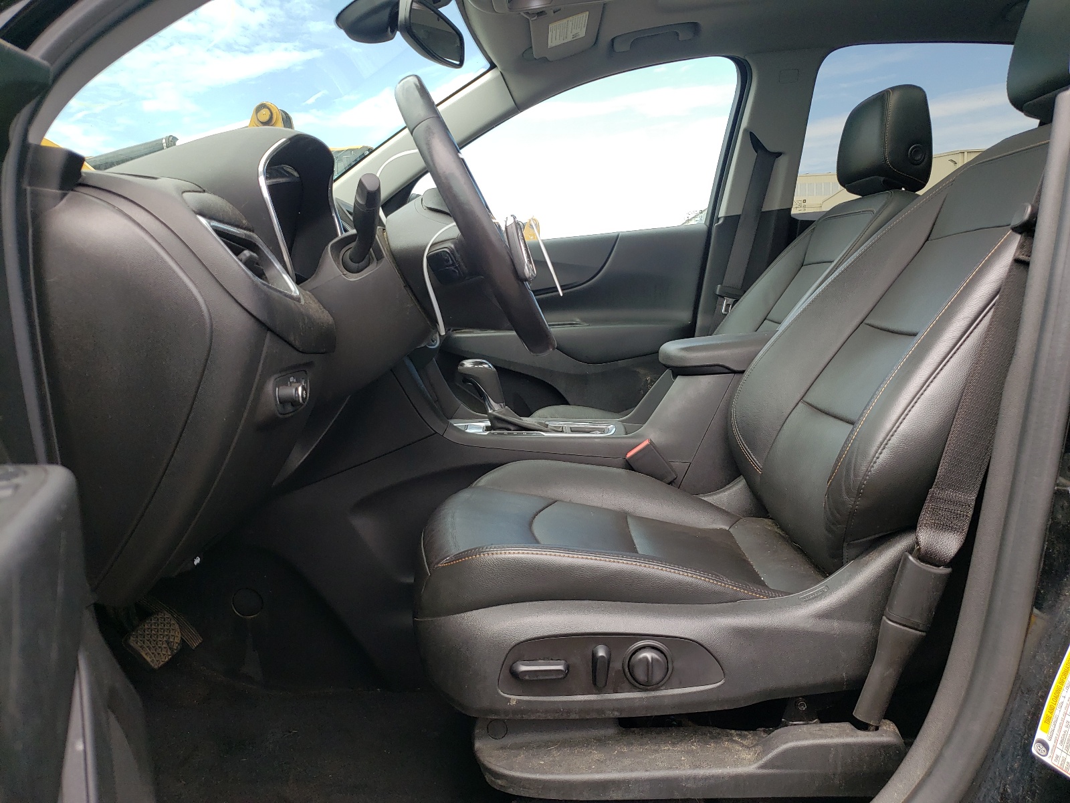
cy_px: 402
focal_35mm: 26
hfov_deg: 67.3
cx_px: 535
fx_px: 804
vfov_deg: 53.1
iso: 50
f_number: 1.5
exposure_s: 1/556
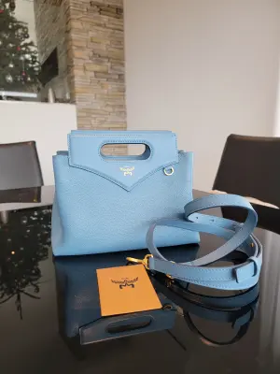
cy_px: 187
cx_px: 140
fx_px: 259
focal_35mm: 24
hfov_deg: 56.8
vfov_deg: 71.6
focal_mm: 6.7
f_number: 1.8
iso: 200
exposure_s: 1/100
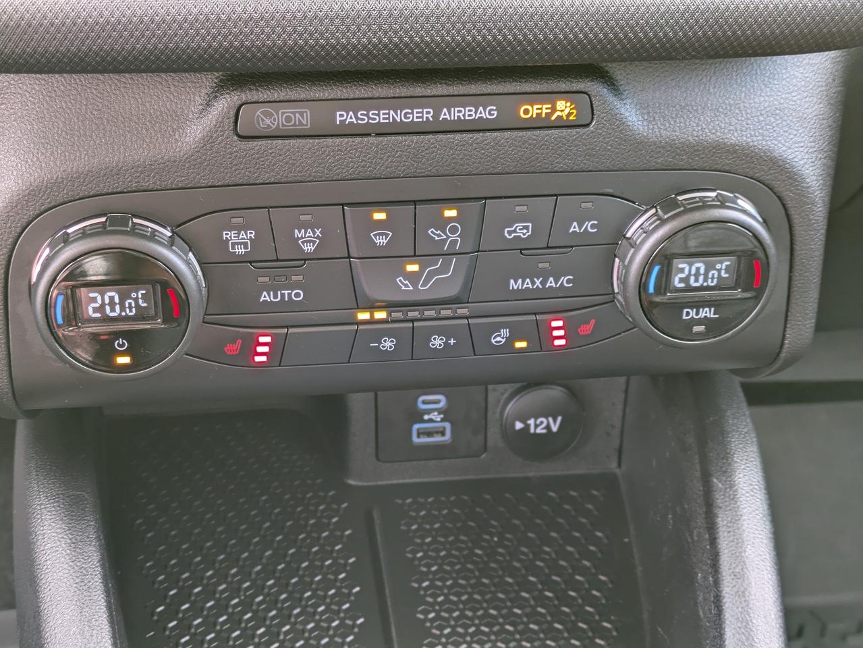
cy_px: 324
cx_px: 432
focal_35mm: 51
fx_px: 1272
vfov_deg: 28.6
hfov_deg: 37.5
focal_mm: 5.43
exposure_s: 1/24
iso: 42
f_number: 1.89
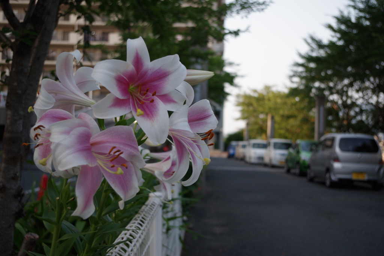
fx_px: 448
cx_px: 192
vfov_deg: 31.9
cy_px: 128
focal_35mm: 42
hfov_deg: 46.4
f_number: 4
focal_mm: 28.13
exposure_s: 1/200
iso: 200
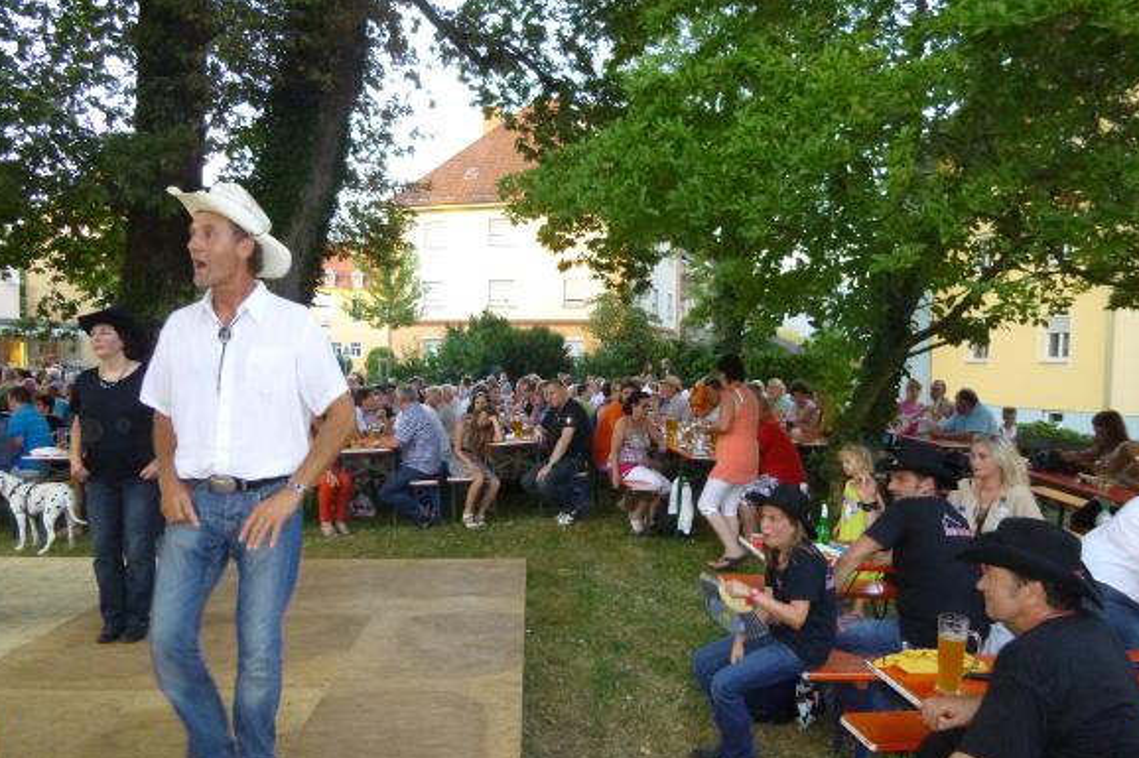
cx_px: 581
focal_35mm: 27
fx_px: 854
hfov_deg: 67.4
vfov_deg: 47.8
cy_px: 423
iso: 400
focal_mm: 4.5
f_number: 3.1
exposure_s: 1/60
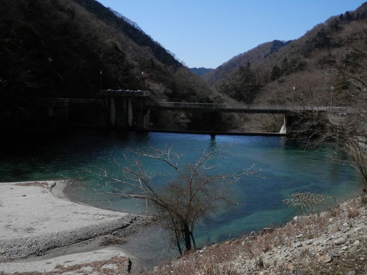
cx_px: 184
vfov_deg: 42.9
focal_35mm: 33
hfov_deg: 55.4
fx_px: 350
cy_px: 138
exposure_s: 1/160
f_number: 9.7
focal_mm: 6
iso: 80
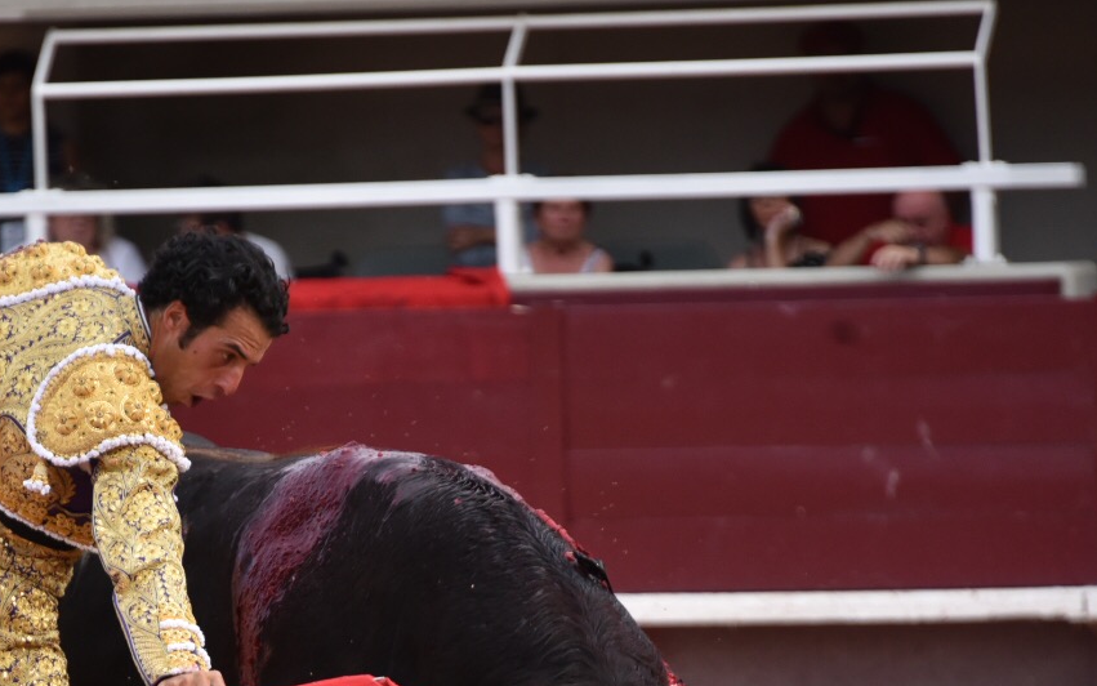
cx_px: 344
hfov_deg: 4.7
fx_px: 13335
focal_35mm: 446
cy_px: 671
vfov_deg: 2.9
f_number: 5.6
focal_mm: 230
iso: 1250
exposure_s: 1/1250
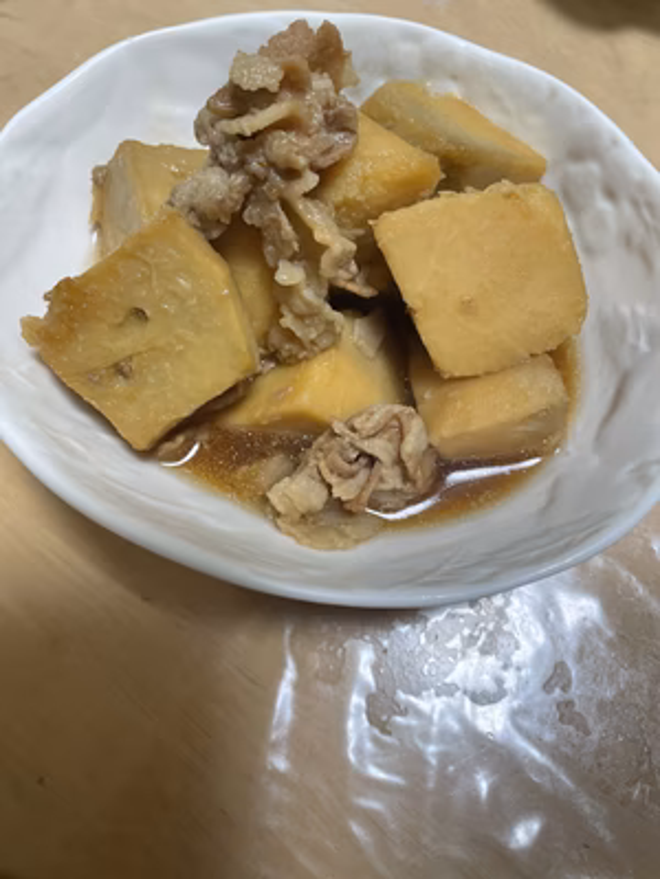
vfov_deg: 67.3
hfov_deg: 53.1
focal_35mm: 26
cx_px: 330
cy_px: 440
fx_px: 661
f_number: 1.6
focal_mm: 4.2
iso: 100
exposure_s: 1/100
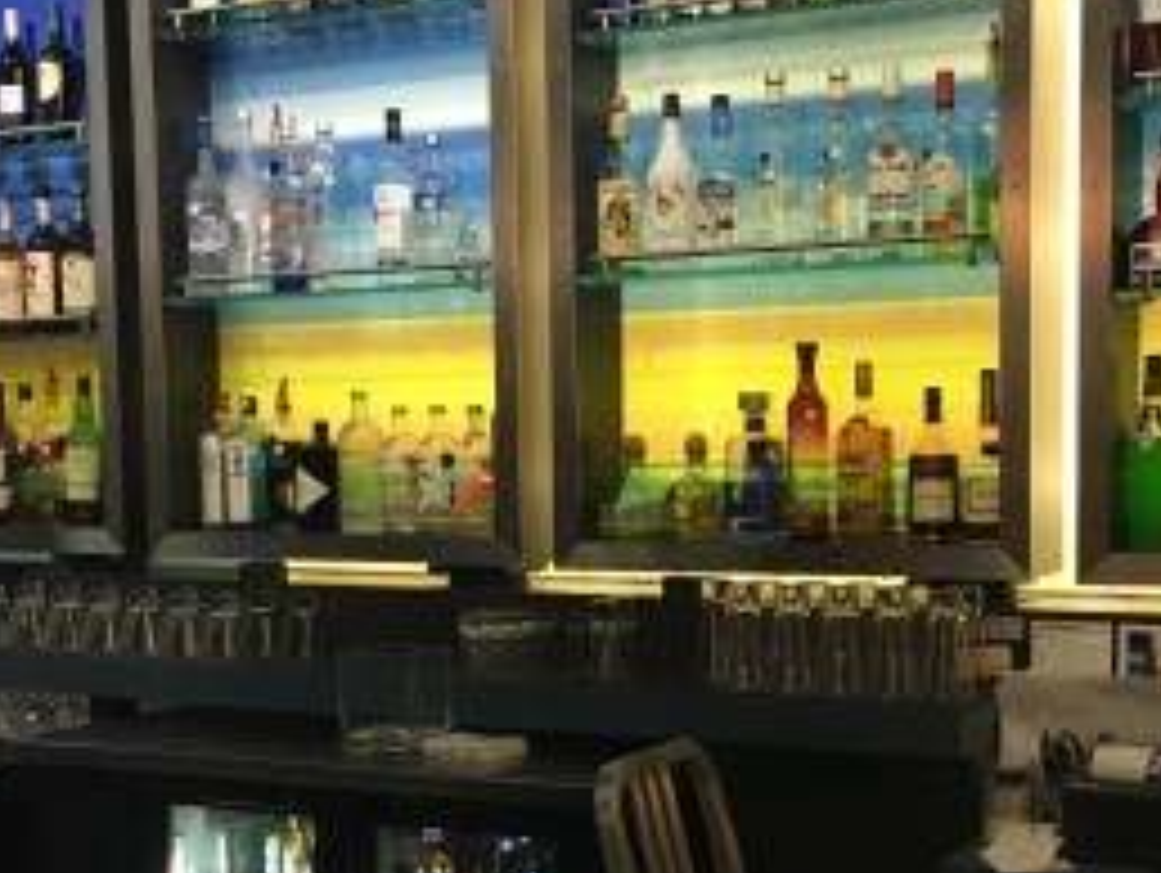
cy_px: 592
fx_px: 1947
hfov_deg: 33.1
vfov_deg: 25.1
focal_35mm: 58
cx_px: 673
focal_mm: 4.15
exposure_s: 1/24
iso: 200
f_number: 2.2
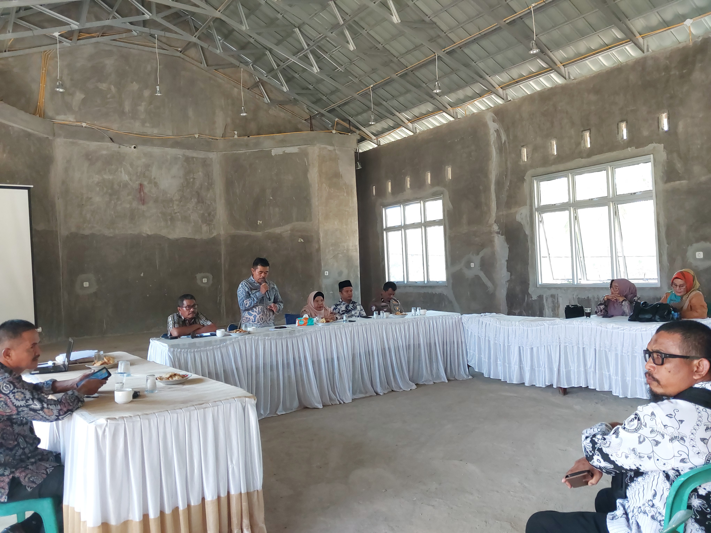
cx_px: 356
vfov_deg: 46.8
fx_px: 616
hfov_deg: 60.0
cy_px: 266
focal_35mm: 30
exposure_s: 1/120
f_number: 1.8
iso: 250
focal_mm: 4.6
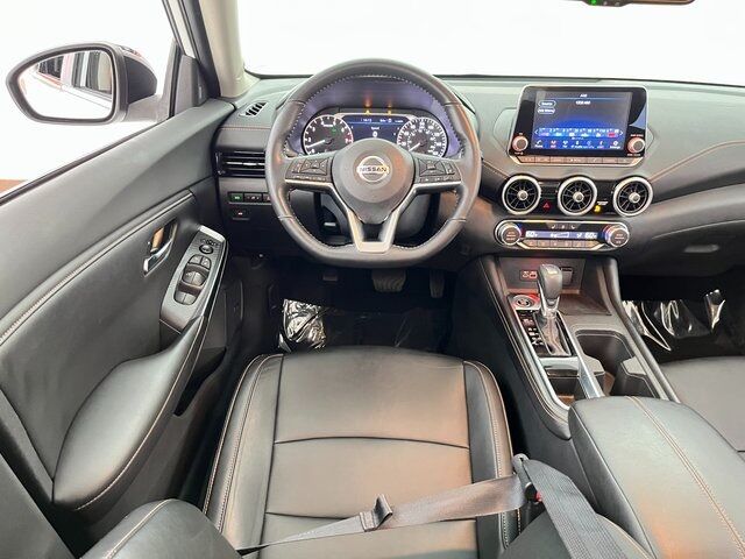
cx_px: 372
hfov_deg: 67.3
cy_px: 280
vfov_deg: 53.1
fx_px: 560
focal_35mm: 26
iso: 1000
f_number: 1.6
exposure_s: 1/30
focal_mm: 5.1
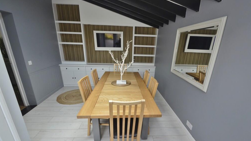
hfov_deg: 99.4
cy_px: 80
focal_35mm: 16
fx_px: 106
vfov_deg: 66.8
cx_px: 127
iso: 800
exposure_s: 1/60
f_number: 7.1
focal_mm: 10
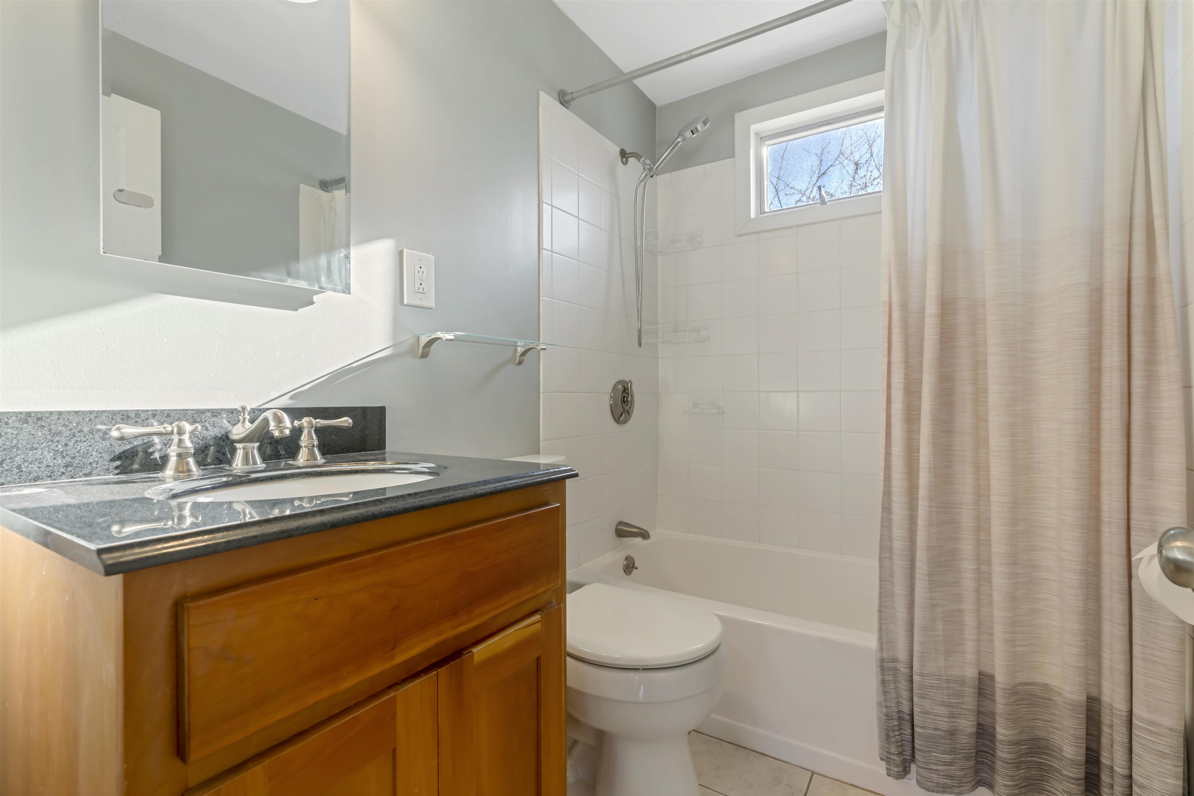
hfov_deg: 96.7
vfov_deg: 73.7
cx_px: 597
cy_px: 398
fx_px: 531
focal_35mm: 16
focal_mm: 16
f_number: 8
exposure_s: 1/45
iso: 800
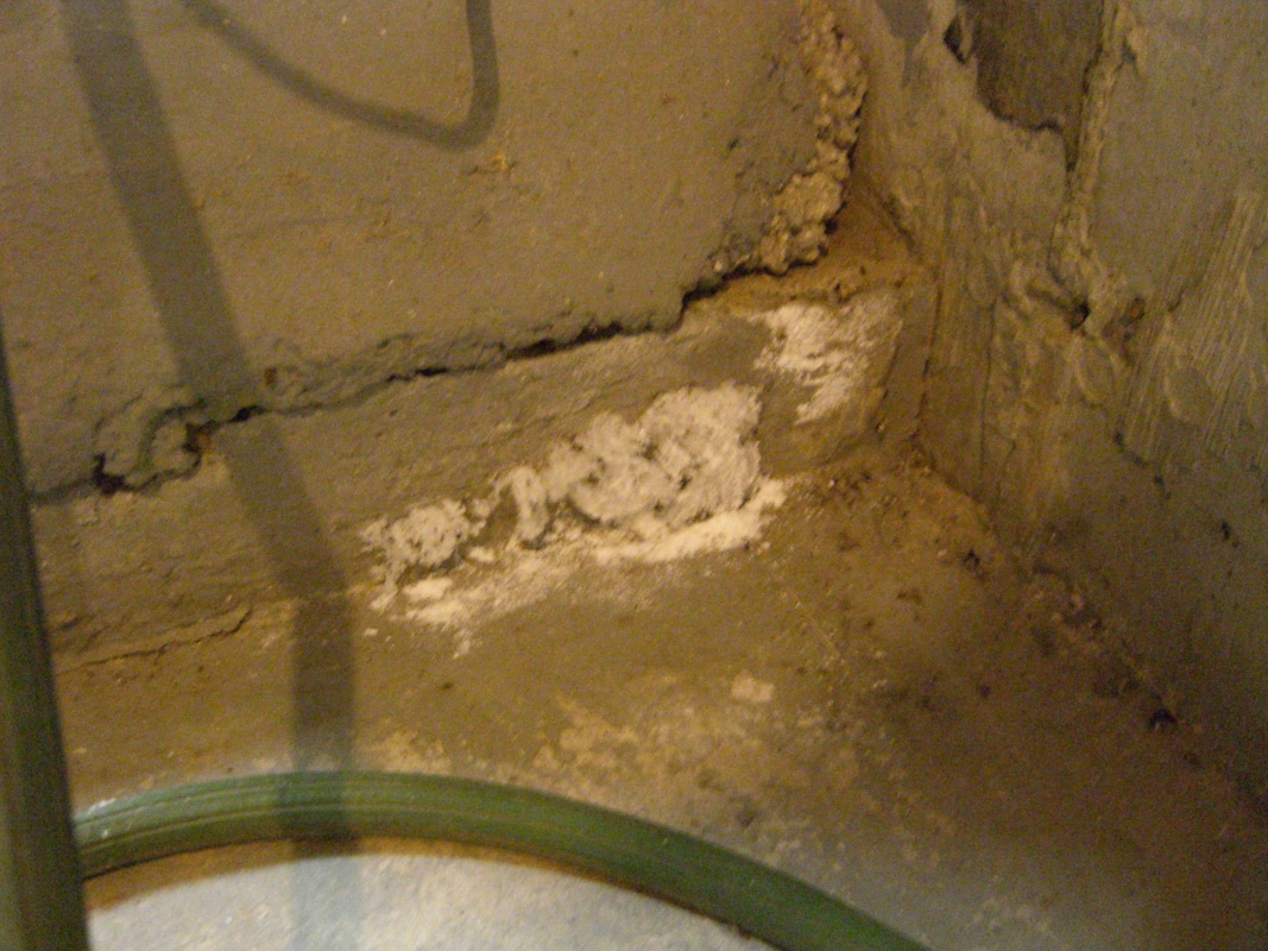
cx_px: 634
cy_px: 476
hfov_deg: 49.0
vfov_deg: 37.7
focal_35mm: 38
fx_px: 1392
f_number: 2.8
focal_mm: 7.9
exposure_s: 1/15
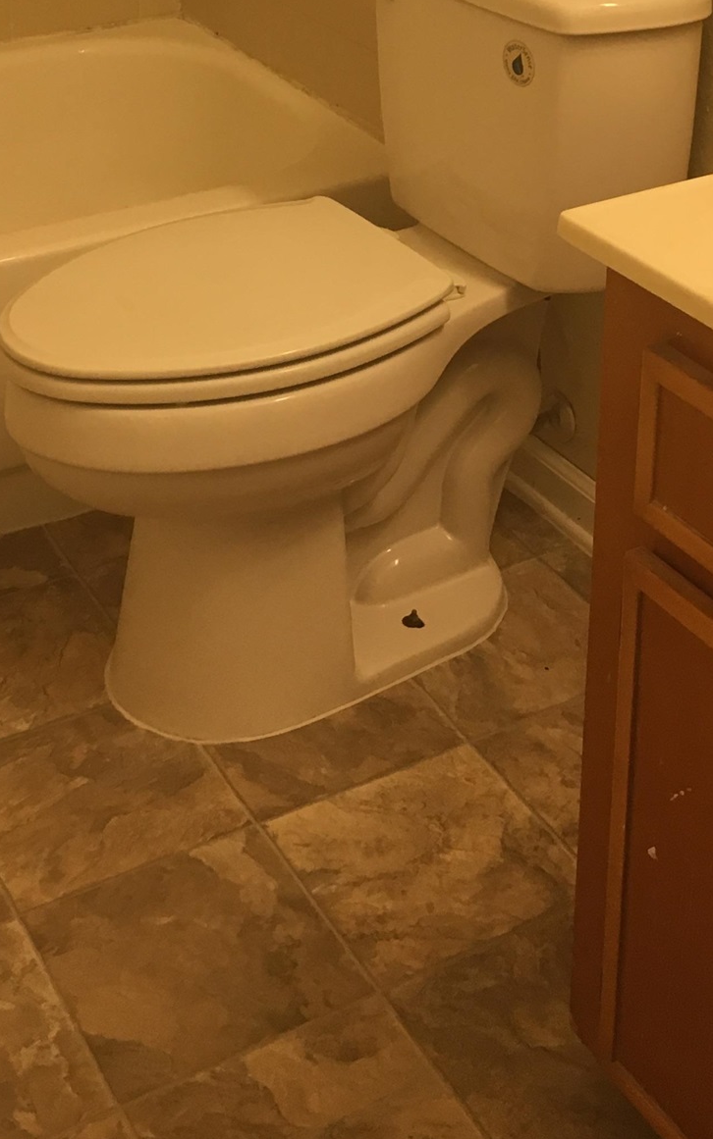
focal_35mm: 61
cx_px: 415
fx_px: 1896
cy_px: 35
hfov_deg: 21.3
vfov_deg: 31.3
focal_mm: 4.15
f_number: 2.2
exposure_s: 1/30
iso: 64
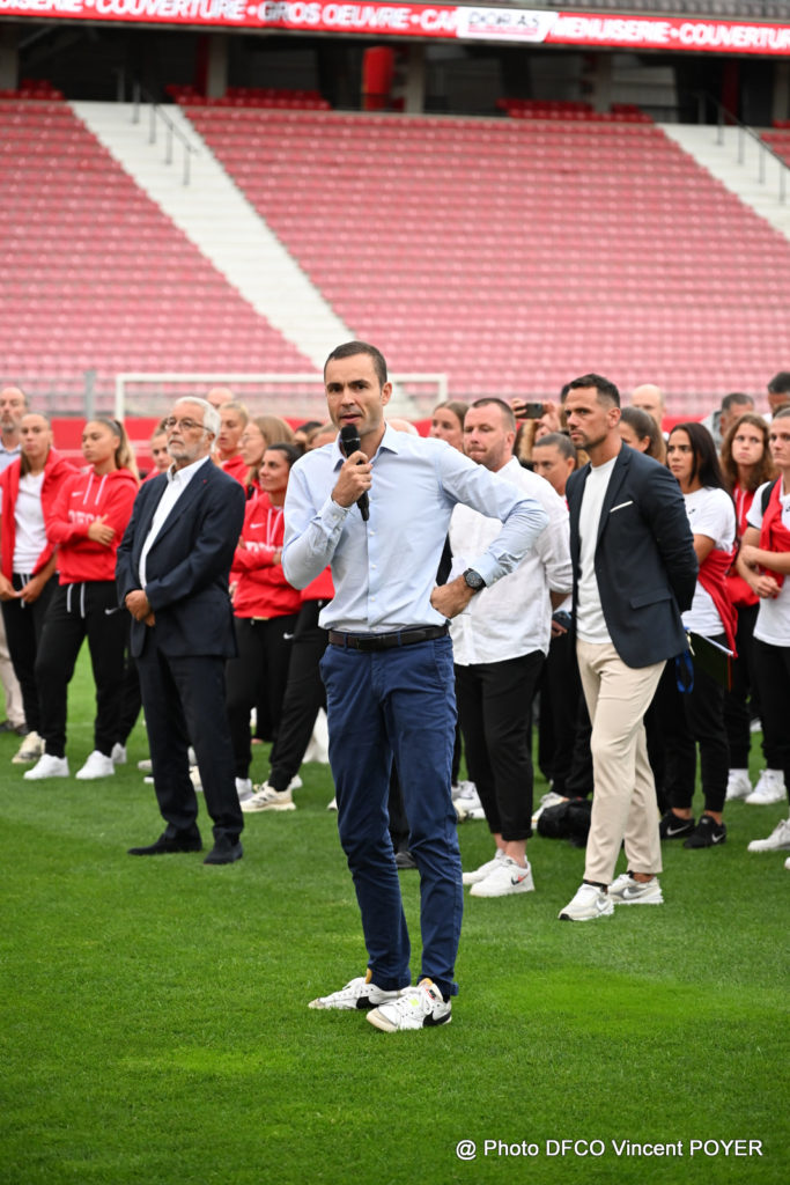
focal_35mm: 110
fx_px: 3619
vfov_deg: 18.6
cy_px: 592
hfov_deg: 12.5
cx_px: 395
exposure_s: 1/640
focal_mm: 110
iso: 1600
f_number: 4
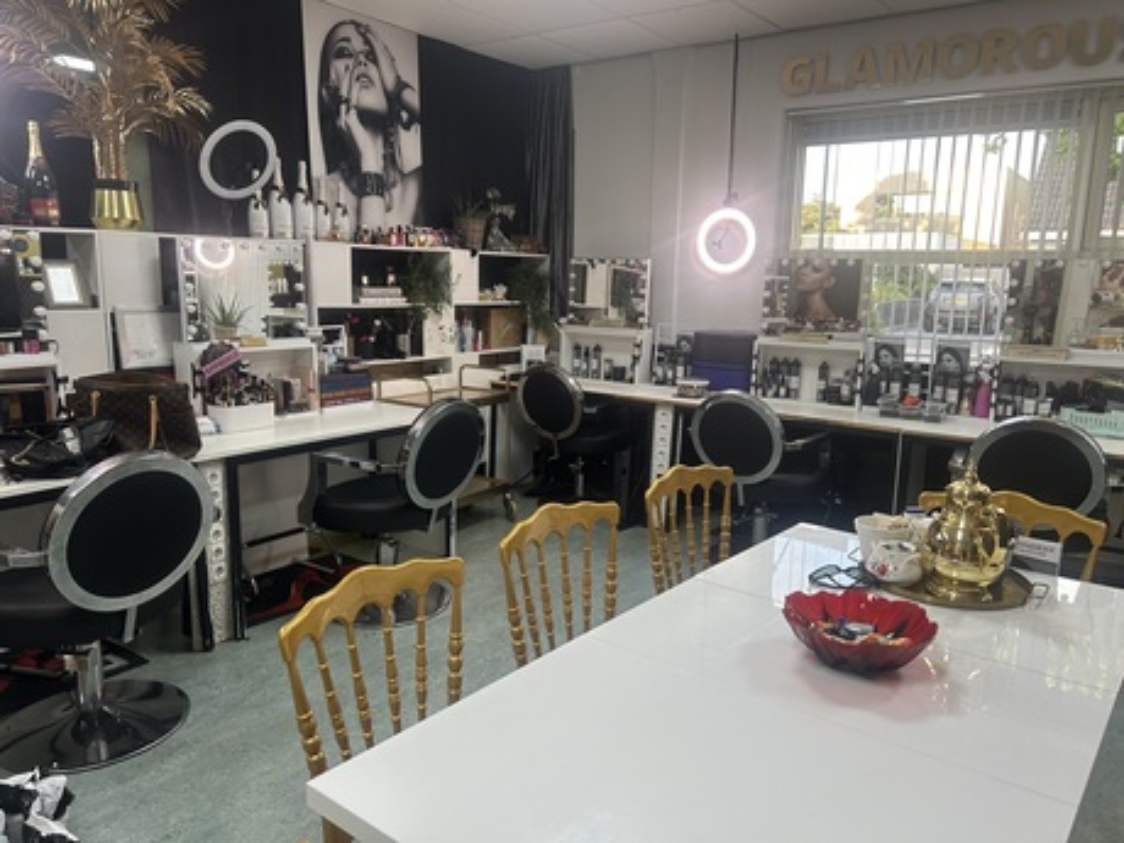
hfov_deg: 67.3
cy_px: 422
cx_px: 562
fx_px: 844
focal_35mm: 26
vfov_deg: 53.1
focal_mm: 5.7
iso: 64
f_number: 1.5
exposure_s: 1/100
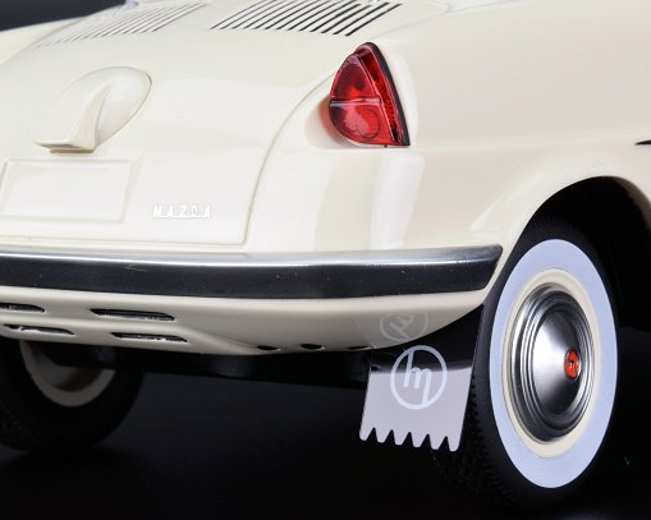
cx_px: 247
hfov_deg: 15.8
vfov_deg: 12.7
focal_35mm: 122
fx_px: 2345
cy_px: 194
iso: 800
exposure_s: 1/25
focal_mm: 55
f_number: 25
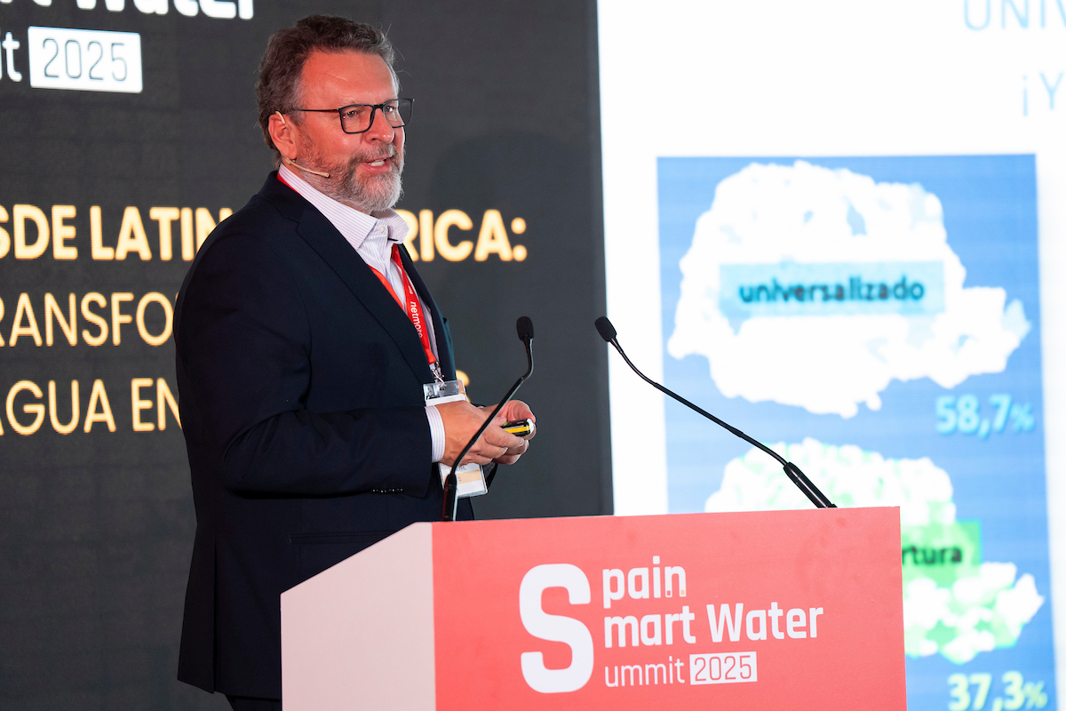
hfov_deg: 11.1
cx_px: 533
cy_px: 356
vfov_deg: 7.4
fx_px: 5478
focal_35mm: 185
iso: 2500
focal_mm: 185
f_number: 3.5
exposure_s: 1/400
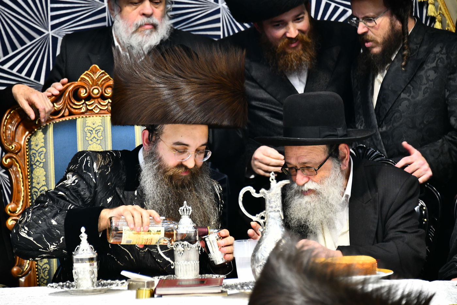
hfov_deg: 9.8
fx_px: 2665
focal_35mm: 210
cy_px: 152
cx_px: 228
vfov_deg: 6.5
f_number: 5.6
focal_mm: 210
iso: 1600
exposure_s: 1/100
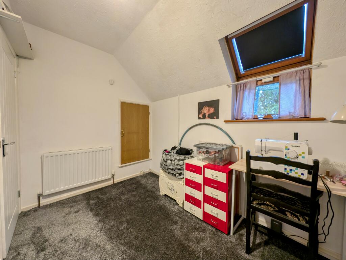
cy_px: 130
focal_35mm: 12
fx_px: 120
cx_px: 173
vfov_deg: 94.6
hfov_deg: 110.5
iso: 81
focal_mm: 2.23
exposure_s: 1/15
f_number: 1.95
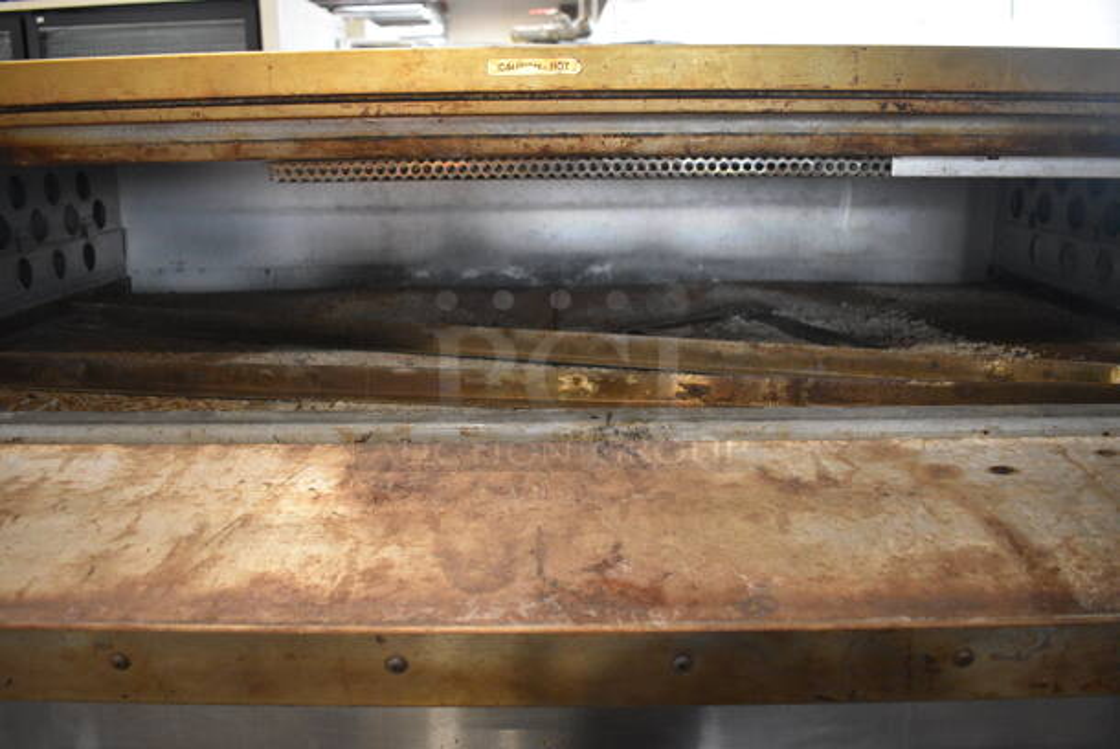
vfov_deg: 43.7
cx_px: 560
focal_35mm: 30
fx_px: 934
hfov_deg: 61.9
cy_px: 374
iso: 2800
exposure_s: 1/125
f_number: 3.8
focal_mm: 20
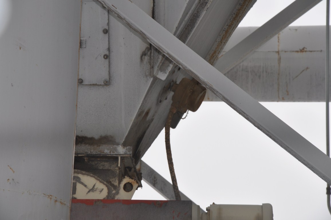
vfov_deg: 8.7
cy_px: 110
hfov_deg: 13.1
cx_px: 166
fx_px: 1446
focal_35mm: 158
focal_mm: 105
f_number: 11
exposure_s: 1/200
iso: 200
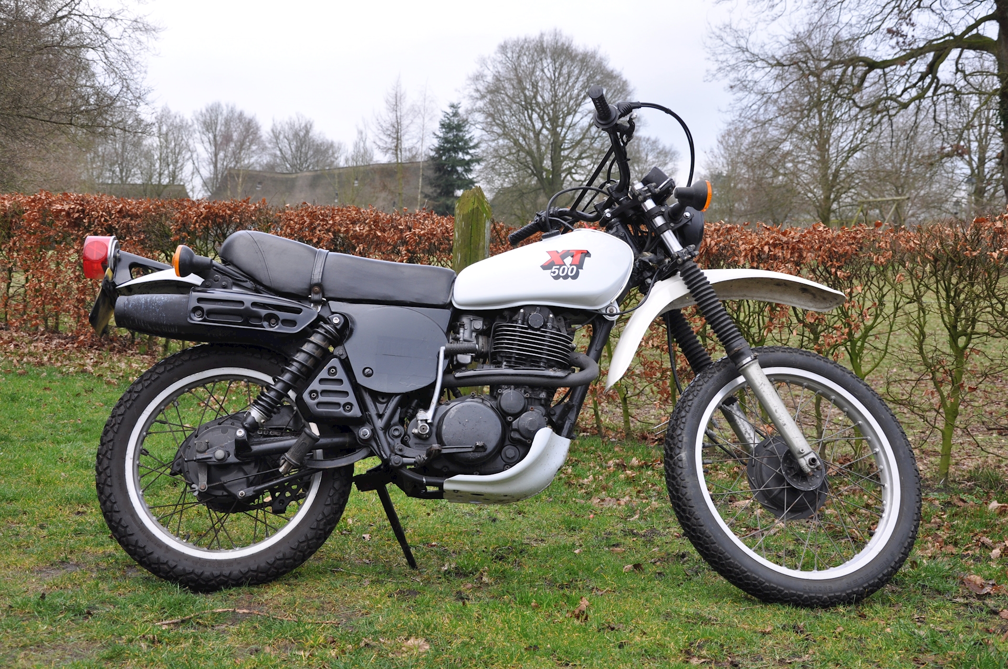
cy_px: 334
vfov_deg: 25.7
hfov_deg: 37.9
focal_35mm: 52
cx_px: 504
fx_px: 1468
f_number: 8
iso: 200
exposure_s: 1/60
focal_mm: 35
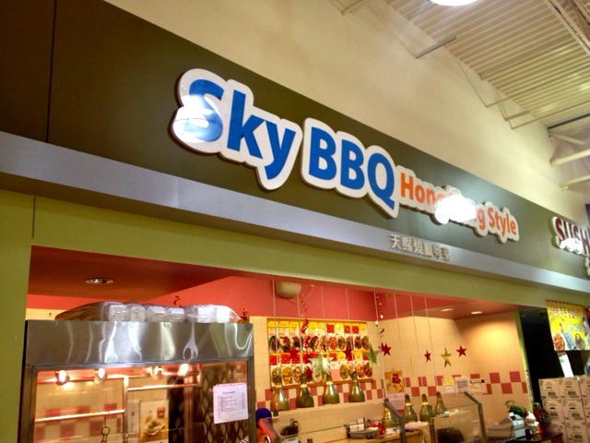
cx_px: 295
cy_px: 222
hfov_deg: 52.6
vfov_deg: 40.7
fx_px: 597
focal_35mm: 35
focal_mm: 4.28
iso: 64
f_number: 2.4
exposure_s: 1/20
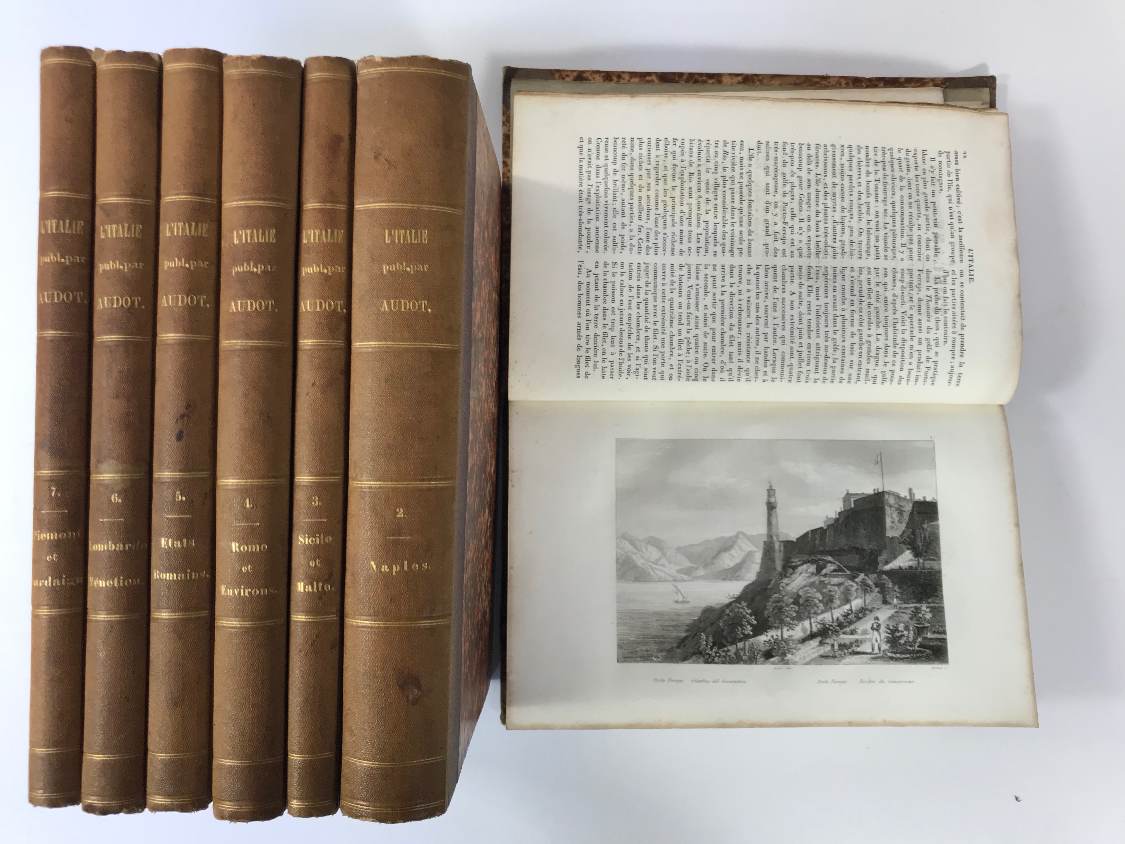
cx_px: 562
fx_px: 910
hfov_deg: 63.4
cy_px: 422
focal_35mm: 28
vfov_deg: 49.7
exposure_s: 1/100
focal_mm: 3.99
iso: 40
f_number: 1.8
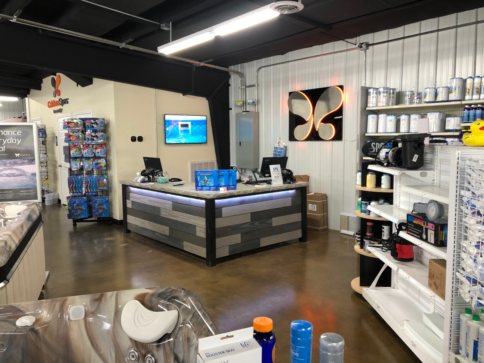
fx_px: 391
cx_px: 242
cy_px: 182
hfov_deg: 63.4
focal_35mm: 28
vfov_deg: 49.7
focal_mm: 4
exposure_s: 1/15
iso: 50
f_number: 1.8
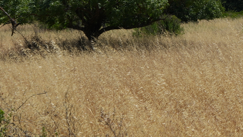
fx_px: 747
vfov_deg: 10.1
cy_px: -72
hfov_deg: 17.6
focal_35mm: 116
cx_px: 295
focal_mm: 31
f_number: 8
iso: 100
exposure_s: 1/400
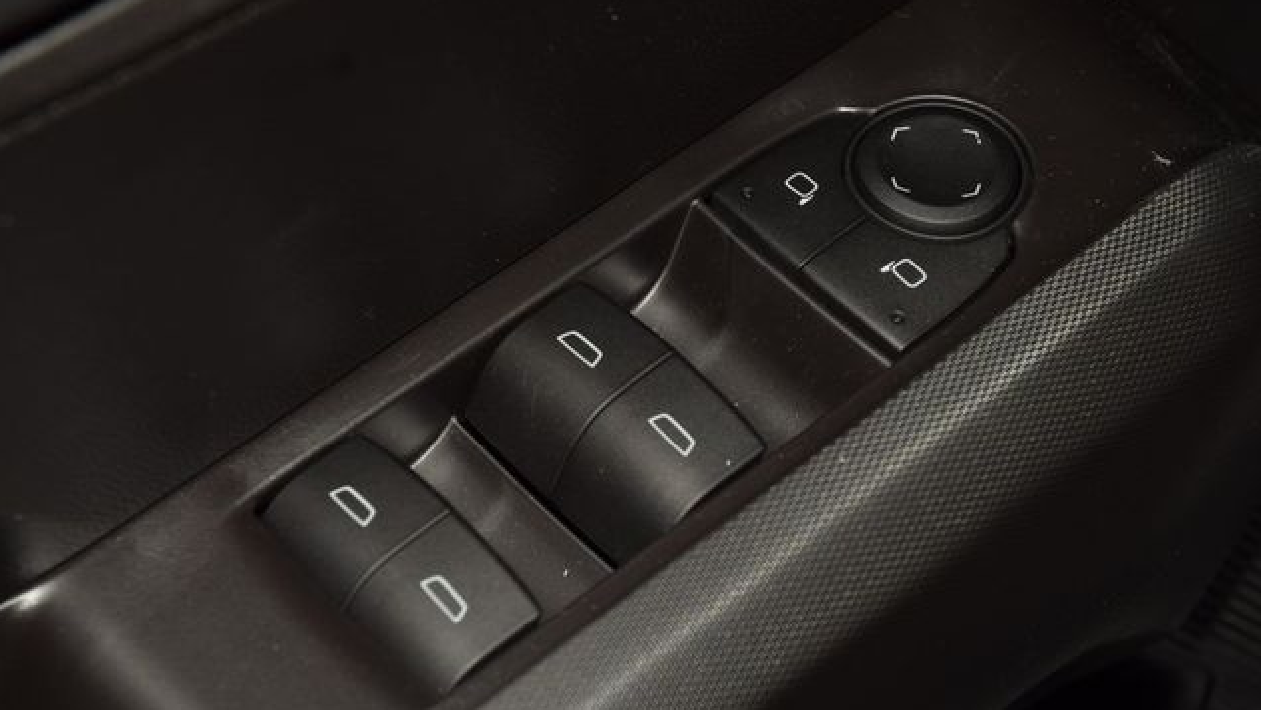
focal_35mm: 111
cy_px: 381
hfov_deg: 19.3
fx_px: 3712
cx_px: 627
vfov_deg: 10.9
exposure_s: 1/125
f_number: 8
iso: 100
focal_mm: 70
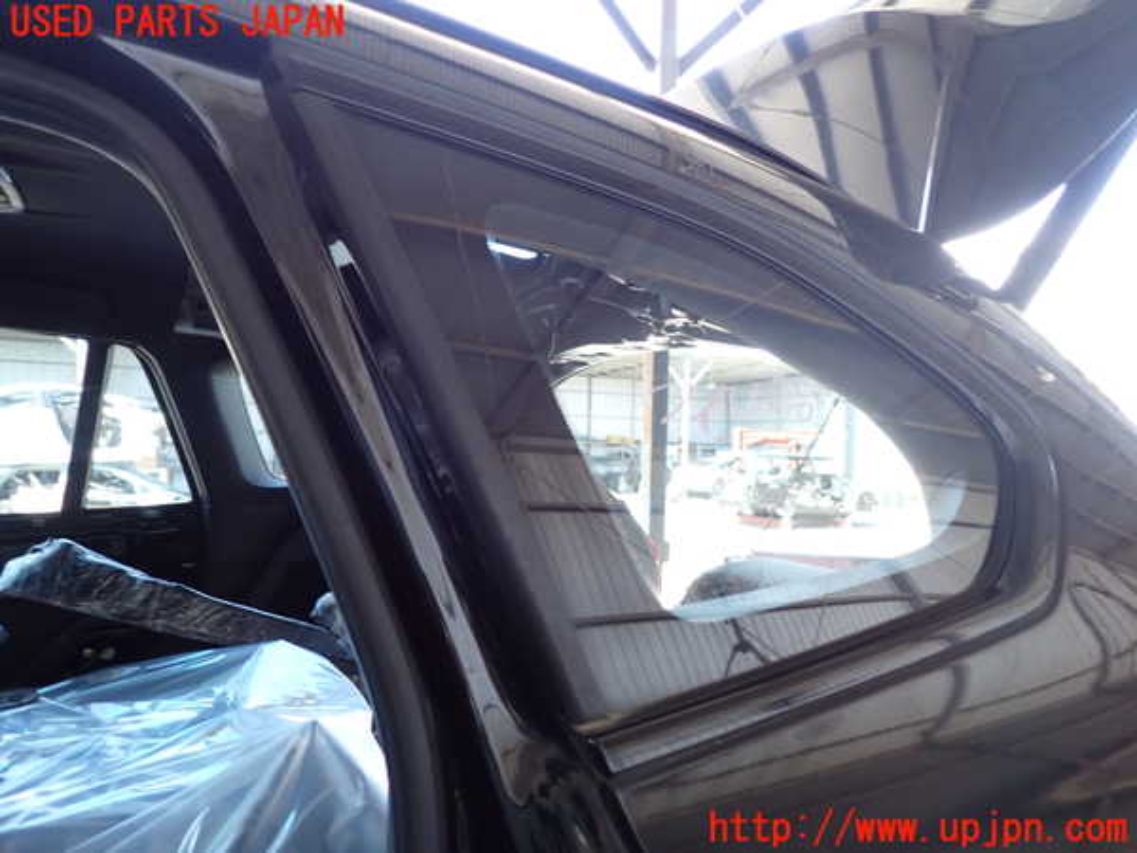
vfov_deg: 54.9
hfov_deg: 69.4
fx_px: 821
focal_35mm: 25
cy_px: 426
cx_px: 568
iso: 200
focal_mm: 4.5
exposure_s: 1/60
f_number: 2
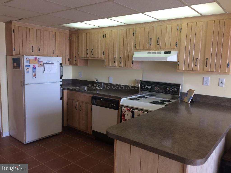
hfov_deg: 61.7
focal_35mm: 29
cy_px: 86
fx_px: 194
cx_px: 116
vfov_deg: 48.2
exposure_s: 1/40
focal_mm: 4.15
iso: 40
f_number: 2.2
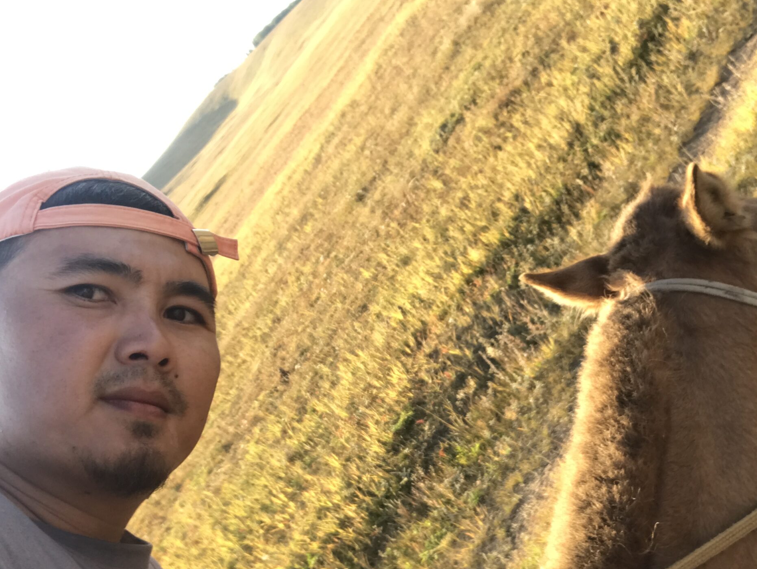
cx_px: 449
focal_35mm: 44
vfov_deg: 32.7
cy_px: 376
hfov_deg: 42.7
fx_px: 963
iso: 25
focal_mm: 2.87
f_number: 2.2
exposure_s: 1/152
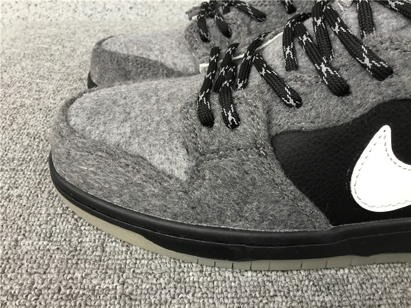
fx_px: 368
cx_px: 206
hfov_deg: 58.4
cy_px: 154
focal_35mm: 31
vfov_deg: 45.4
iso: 25
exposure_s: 1/33
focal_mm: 3.3
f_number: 2.4
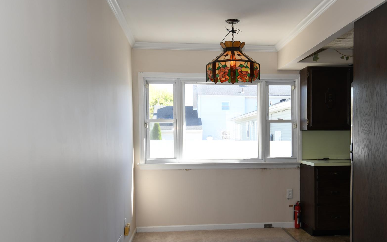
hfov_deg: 49.0
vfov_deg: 31.9
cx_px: 233
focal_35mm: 40
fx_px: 422
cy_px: 150
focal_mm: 20
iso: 200
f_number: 5
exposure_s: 1/100
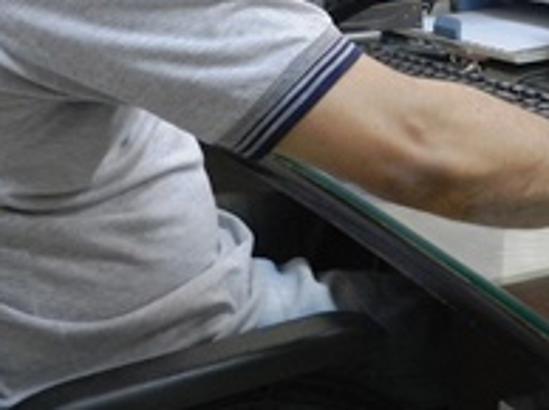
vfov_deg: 19.1
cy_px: 65
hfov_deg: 25.4
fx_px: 1204
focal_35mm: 76
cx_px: 416
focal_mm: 4
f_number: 3.4
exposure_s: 1/8
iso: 400
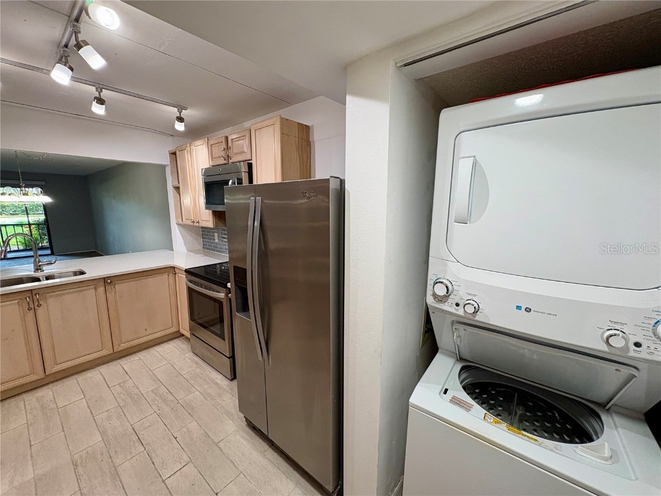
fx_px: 267
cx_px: 330
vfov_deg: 85.7
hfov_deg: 102.1
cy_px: 248
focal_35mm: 14
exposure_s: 1/120
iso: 160
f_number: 2.2
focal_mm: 2.22
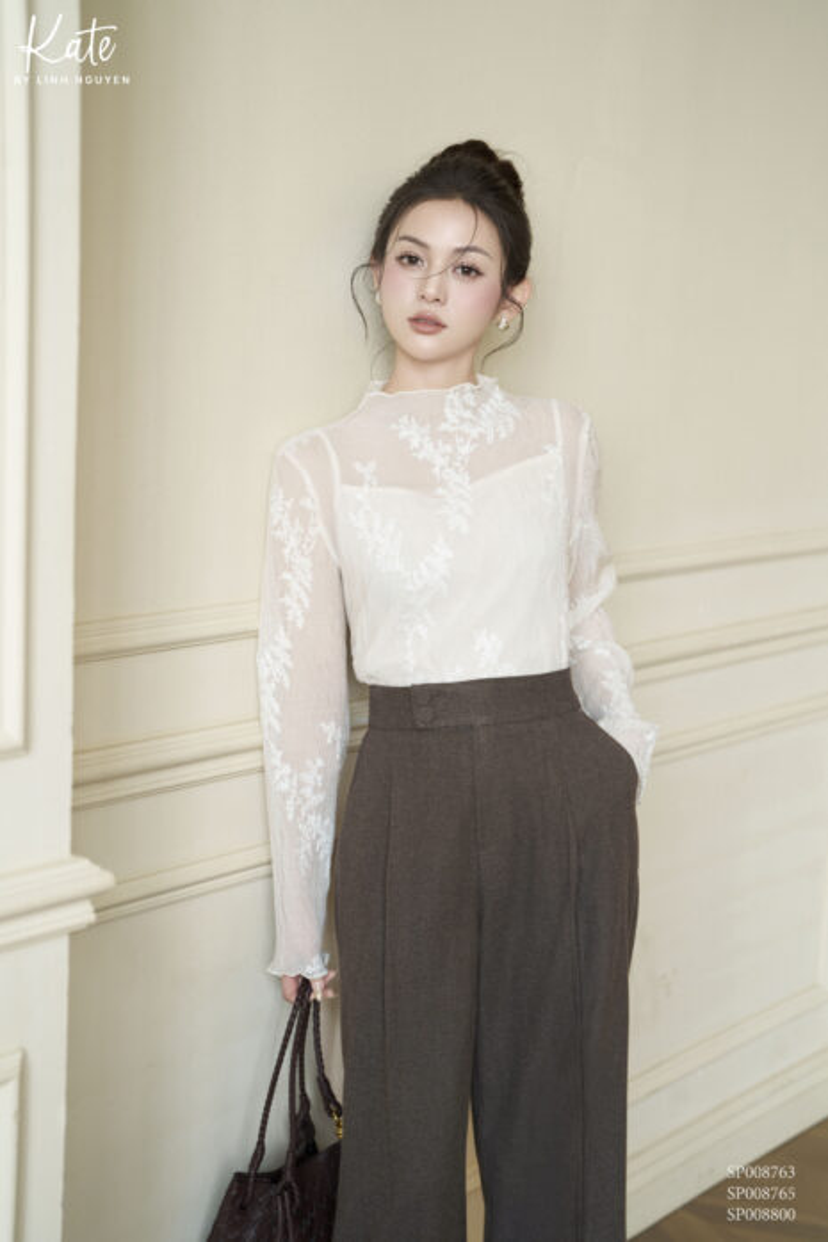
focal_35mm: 50
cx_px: 414
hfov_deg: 27.0
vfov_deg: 39.6
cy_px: 621
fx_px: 1726
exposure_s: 1/160
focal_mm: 50
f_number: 2.5
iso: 400
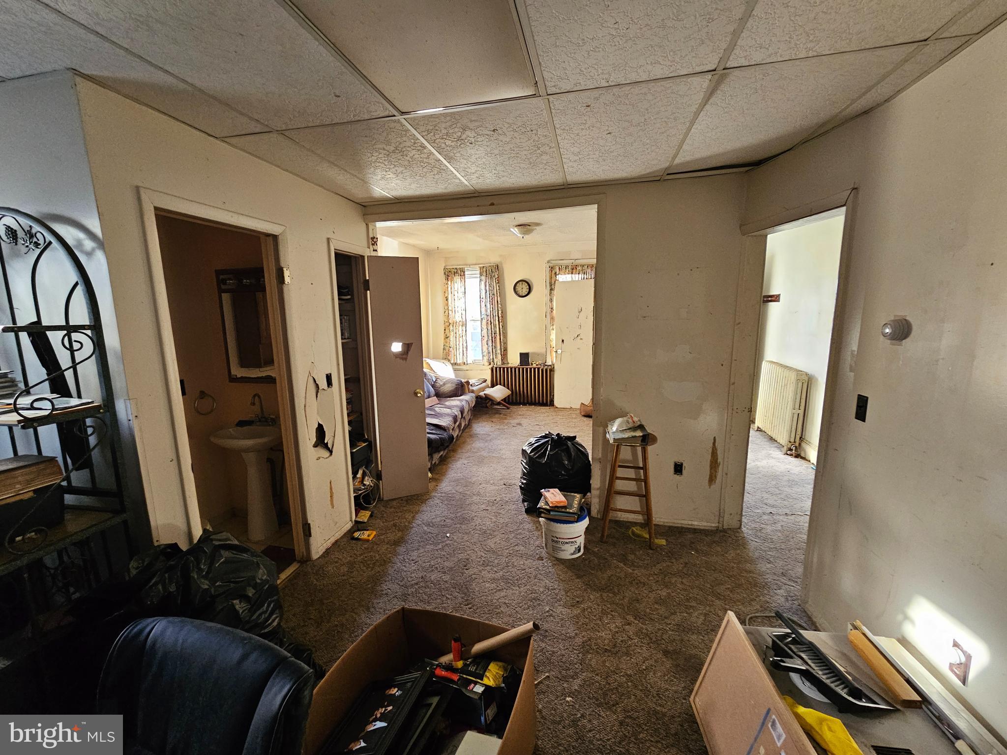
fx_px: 378
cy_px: 378
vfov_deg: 89.9
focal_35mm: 13
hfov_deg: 106.2
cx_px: 504
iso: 400
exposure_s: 1/60
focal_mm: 2.2
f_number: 2.2
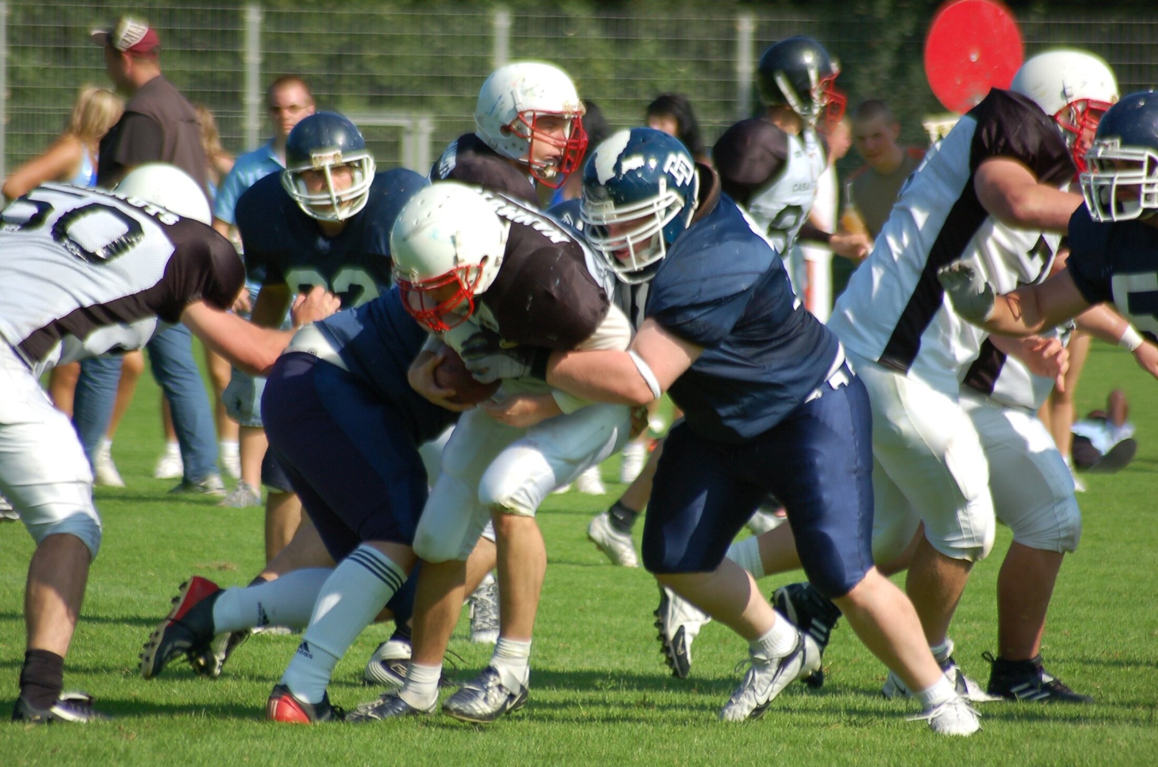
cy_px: 384
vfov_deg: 3.0
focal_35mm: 450
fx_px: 14448
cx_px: 579
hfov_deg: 4.6
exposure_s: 1/1000
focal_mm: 300
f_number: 5.6
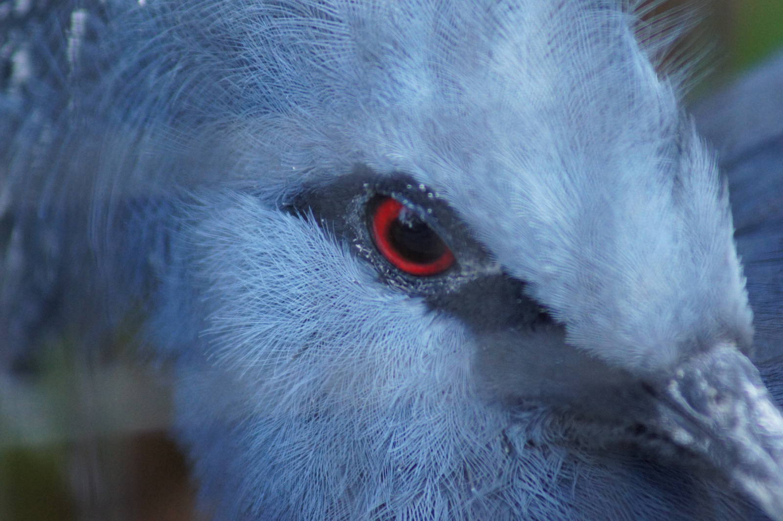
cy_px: 260
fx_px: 9782
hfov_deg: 4.6
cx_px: 392
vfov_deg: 3.1
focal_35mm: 450
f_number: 5.6
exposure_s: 1/250
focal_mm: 300
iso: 1600
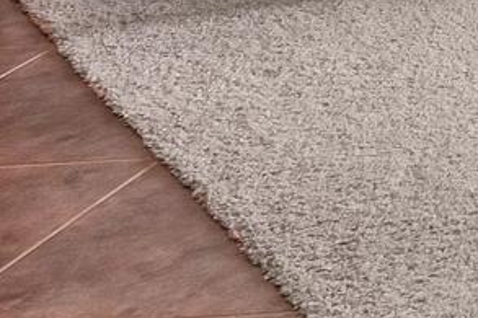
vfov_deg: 9.3
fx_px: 1486
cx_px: 1592
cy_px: -678
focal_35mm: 112
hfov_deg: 10.1
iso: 200
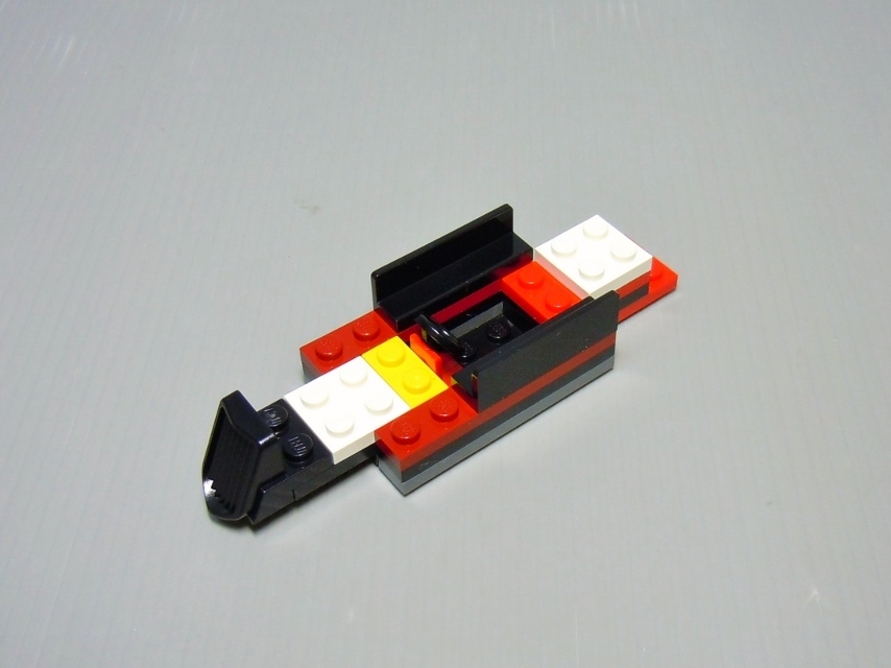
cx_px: 446
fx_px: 772
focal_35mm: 30
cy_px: 334
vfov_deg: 46.8
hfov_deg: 60.0
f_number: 3.5
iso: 200
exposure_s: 1/20
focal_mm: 5.4
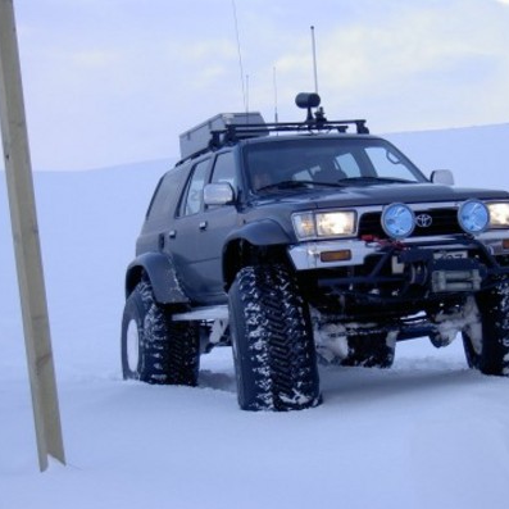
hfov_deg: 21.1
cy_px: 255
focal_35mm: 82
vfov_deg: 21.1
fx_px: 1364
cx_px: 312
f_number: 3.7
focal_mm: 14.2
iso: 100
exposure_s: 1/125
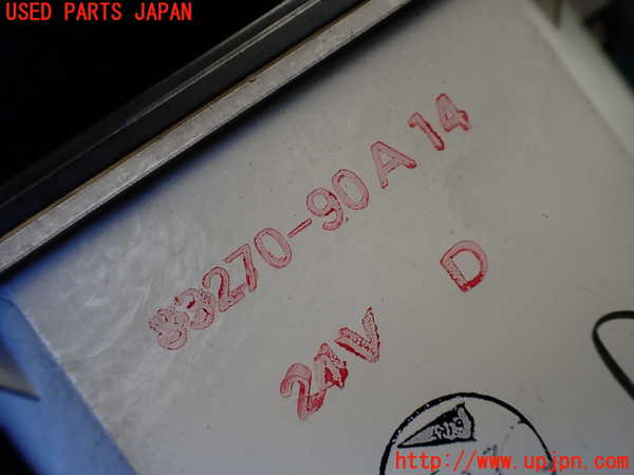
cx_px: 317
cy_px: 238
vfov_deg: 46.8
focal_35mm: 30
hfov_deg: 60.0
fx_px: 549
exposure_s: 1/125
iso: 100
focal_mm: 5.4
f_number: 2.3
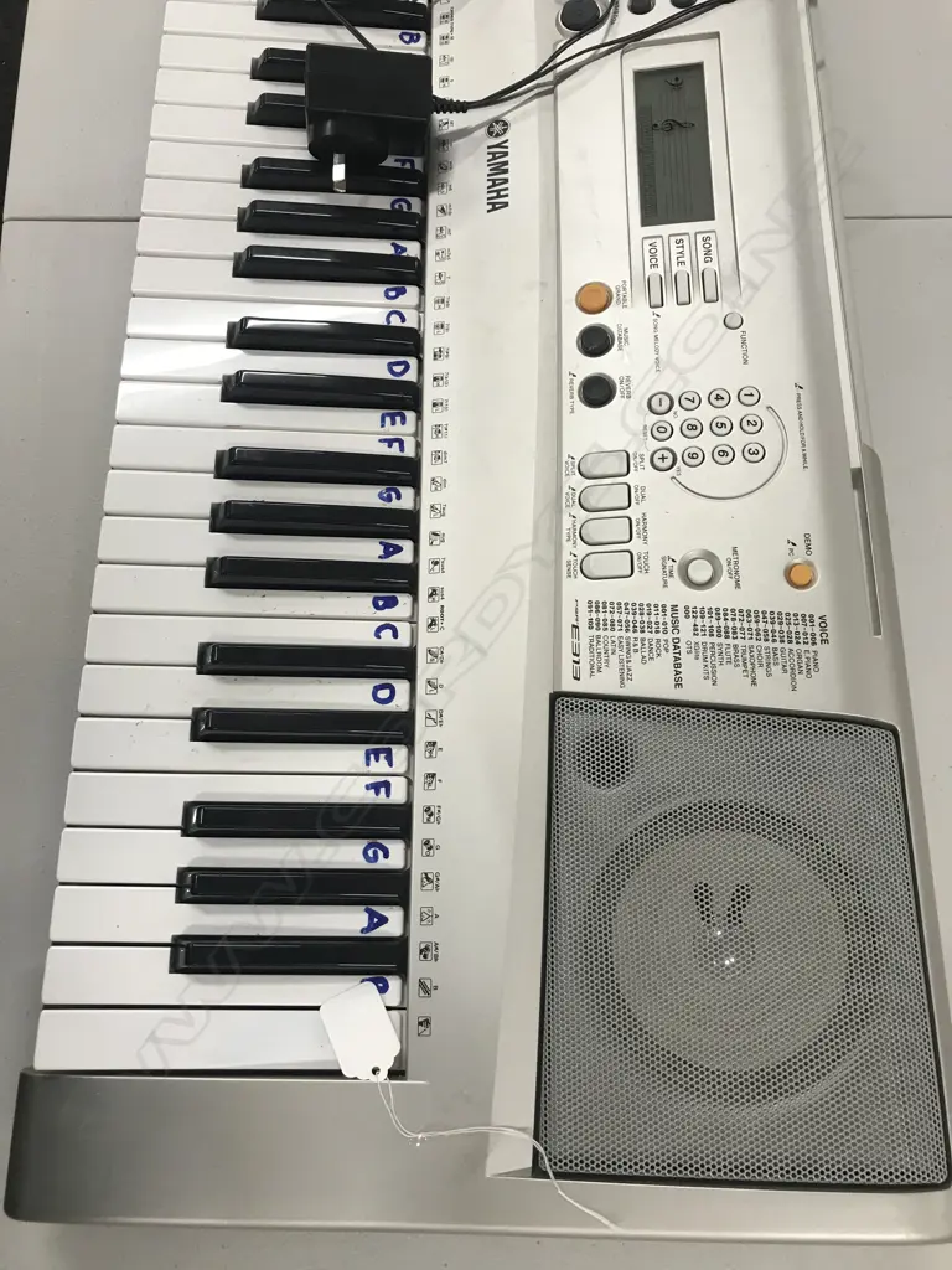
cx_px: 476
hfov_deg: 49.7
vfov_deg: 63.4
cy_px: 635
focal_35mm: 28
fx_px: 1027
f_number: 1.8
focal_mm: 3.99
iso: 32
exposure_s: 1/33
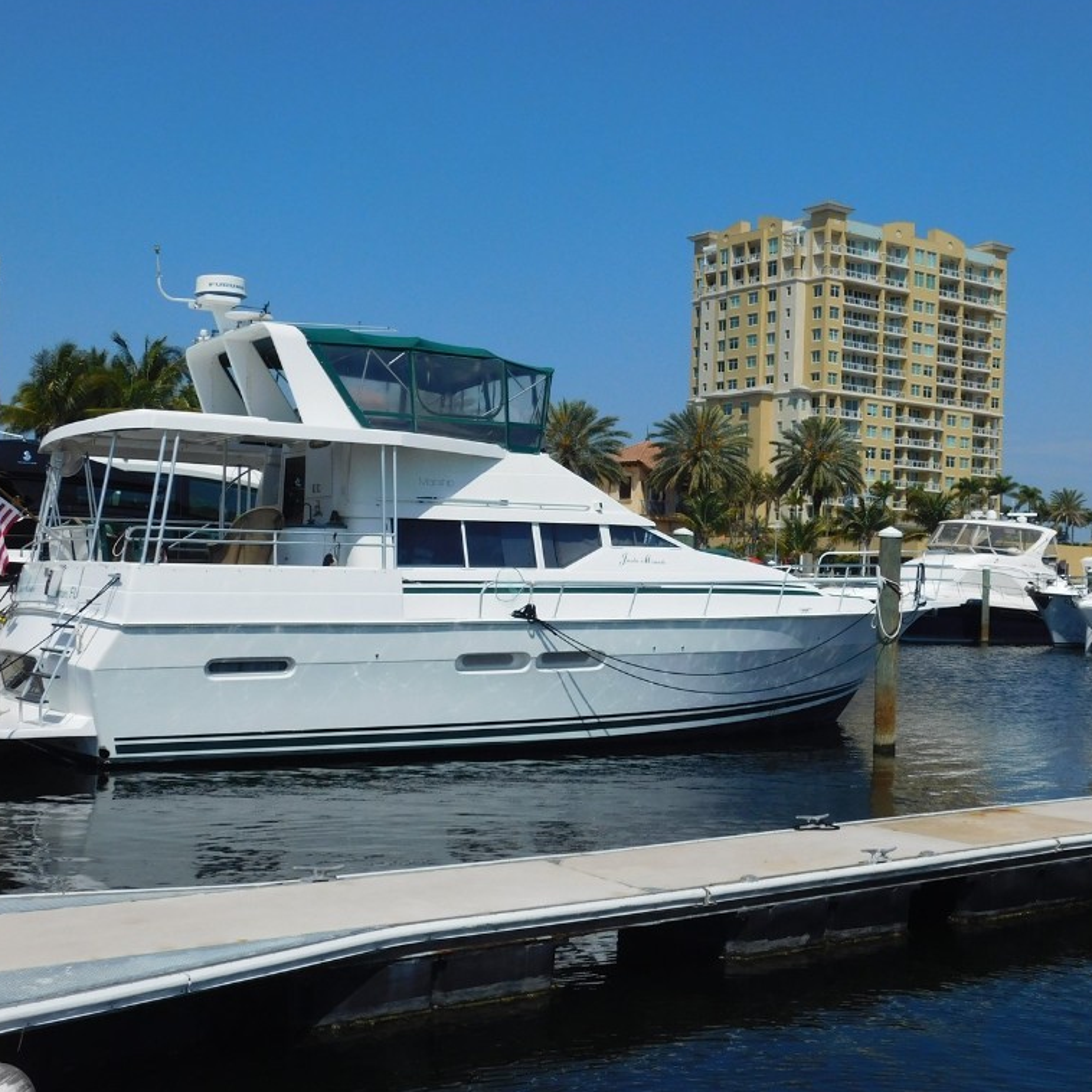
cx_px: 651
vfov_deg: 39.2
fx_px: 1535
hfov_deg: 39.0
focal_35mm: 43
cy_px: 540
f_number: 7
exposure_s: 1/800
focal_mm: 6.3
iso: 125
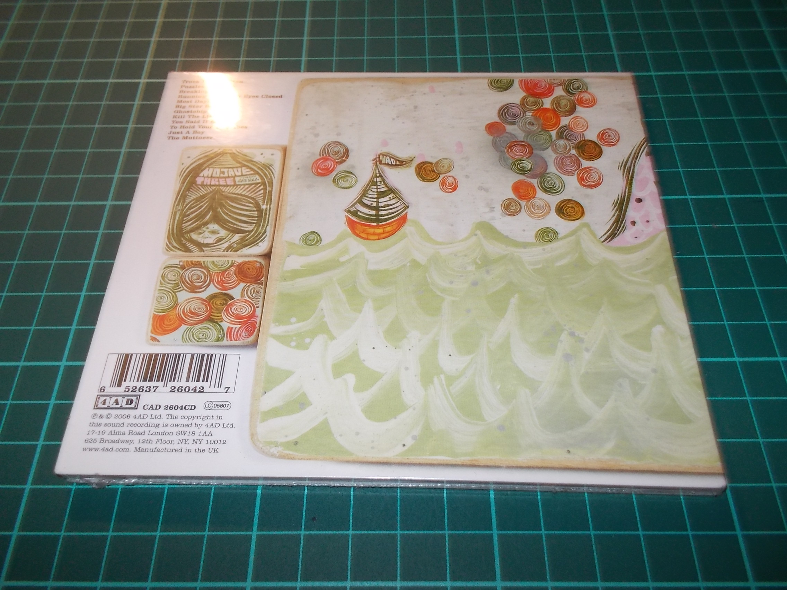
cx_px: 394
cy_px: 295
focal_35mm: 29
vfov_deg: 48.2
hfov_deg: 61.7
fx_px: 659
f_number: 3.3
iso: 200
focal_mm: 4.1
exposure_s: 1/30
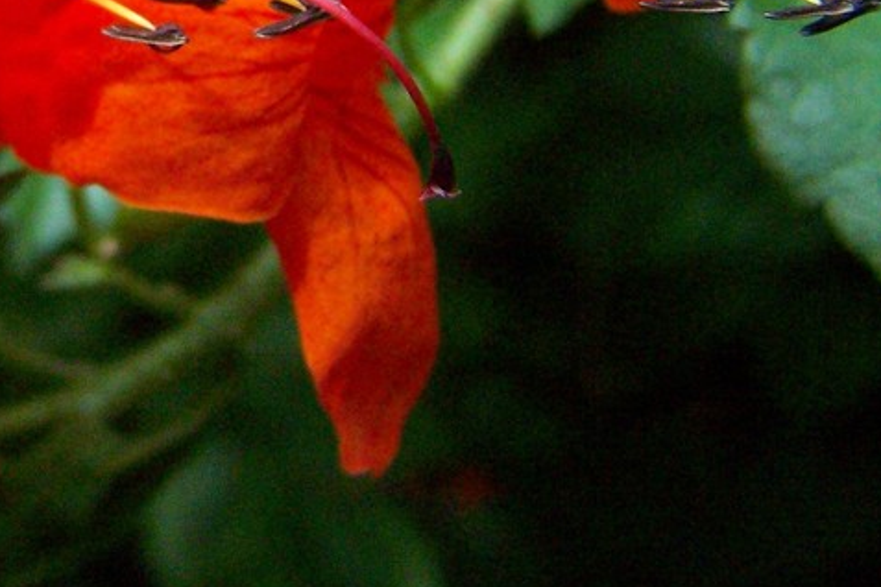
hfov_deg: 18.6
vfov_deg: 12.7
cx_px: -68
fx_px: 2594
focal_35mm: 106
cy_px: -82
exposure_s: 1/800
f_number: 2.8
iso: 400
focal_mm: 6.3
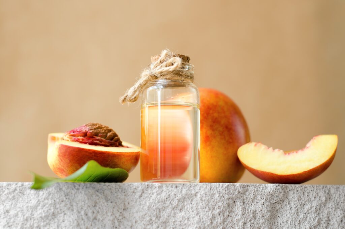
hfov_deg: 27.0
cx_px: 172
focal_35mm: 75
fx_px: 717
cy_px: 114
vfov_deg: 18.1
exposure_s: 1/80
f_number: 3.5
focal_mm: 50
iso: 200
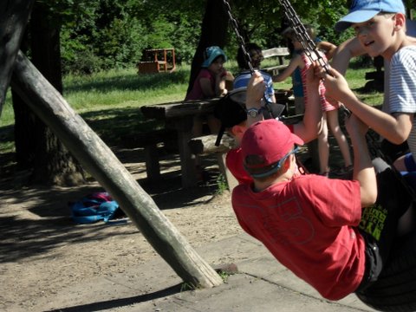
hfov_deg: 25.3
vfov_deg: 19.1
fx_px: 925
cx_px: 208
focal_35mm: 77
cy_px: 156
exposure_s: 1/350
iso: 100
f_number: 5
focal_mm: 13.6
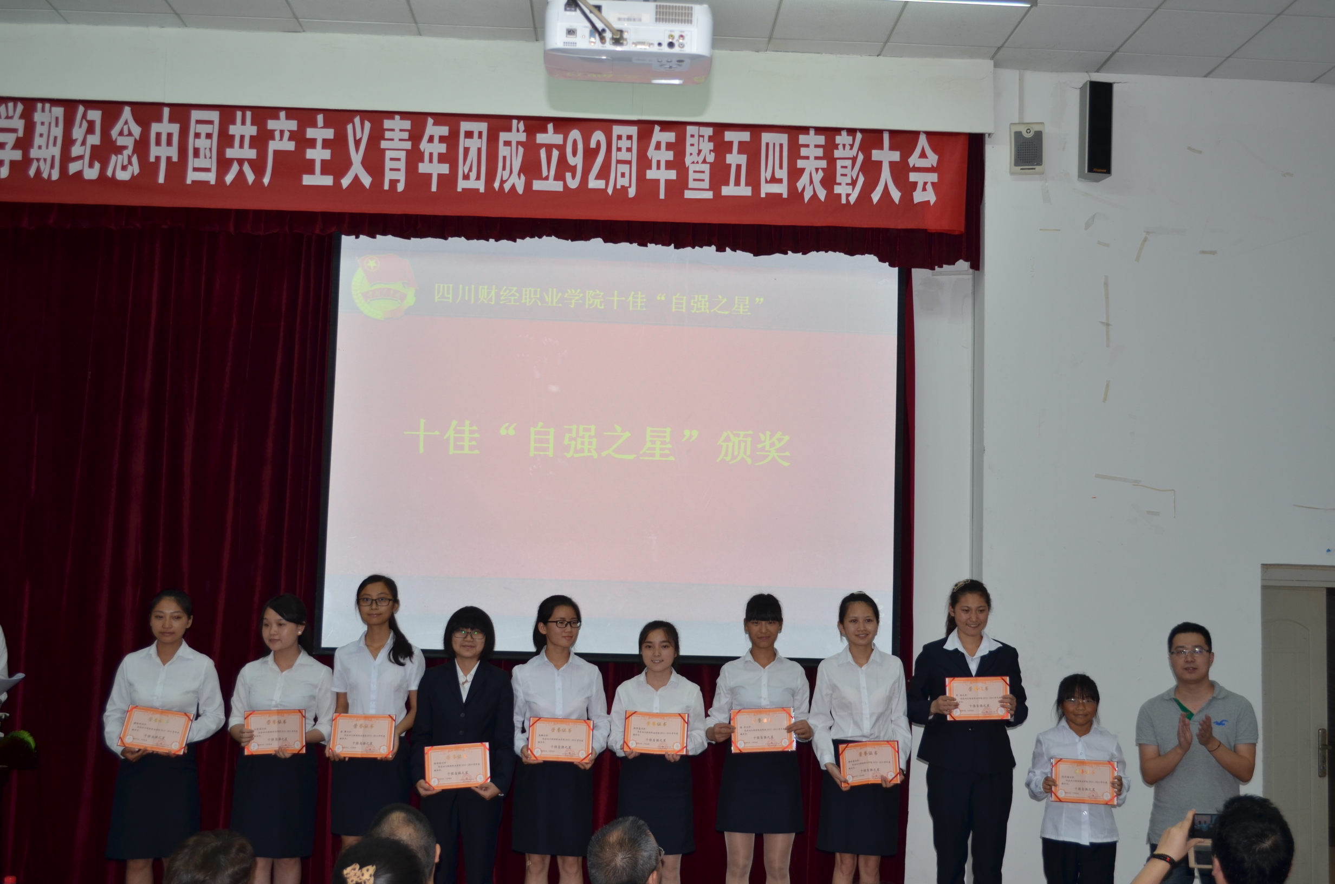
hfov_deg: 49.6
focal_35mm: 39
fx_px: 1443
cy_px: 442
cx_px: 668
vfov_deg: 34.1
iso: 160
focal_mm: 26
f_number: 4.2
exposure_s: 1/60
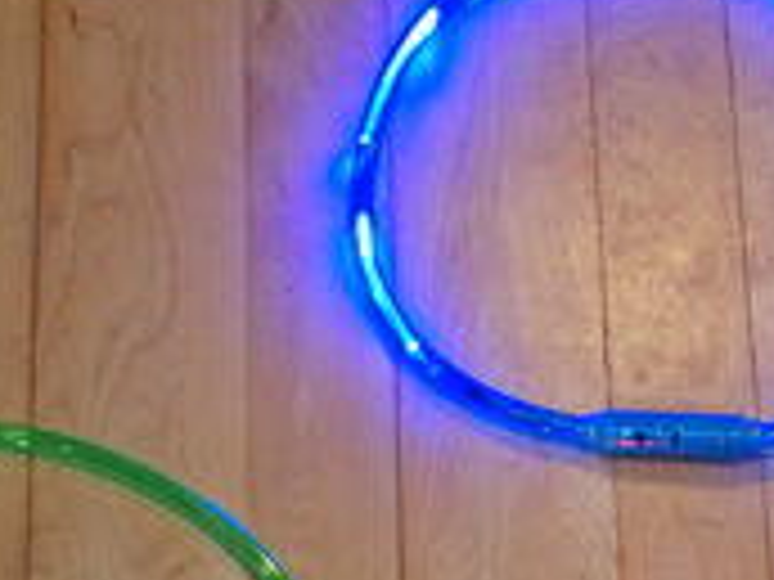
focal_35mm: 162
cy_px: 405
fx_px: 3622
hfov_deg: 12.2
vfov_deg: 9.2
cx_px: 477
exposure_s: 1/60
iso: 400
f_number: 2.8
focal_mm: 13.2
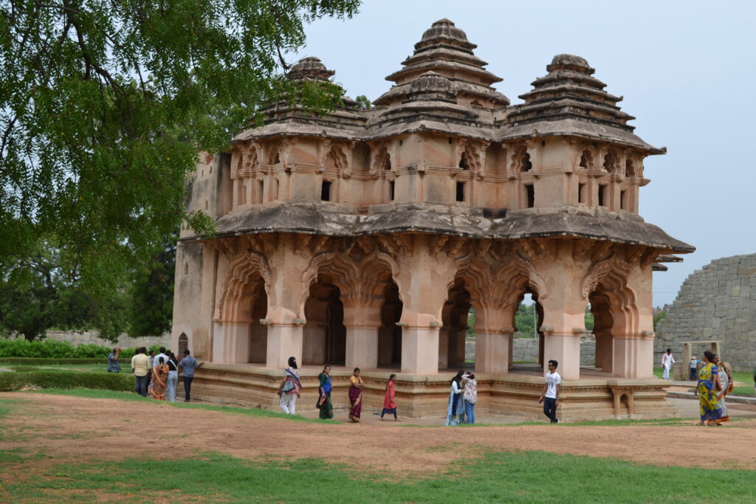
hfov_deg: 41.1
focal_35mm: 48
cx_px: 378
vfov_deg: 28.1
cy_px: 252
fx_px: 1008
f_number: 8
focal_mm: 32
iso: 100
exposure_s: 1/250
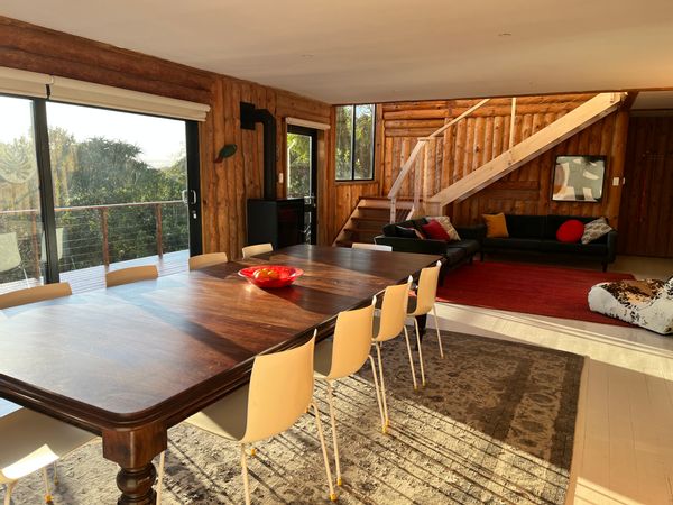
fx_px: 505
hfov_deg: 67.3
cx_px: 336
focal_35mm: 26
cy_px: 252
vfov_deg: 53.1
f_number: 1.6
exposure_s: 1/350
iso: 50
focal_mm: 5.1
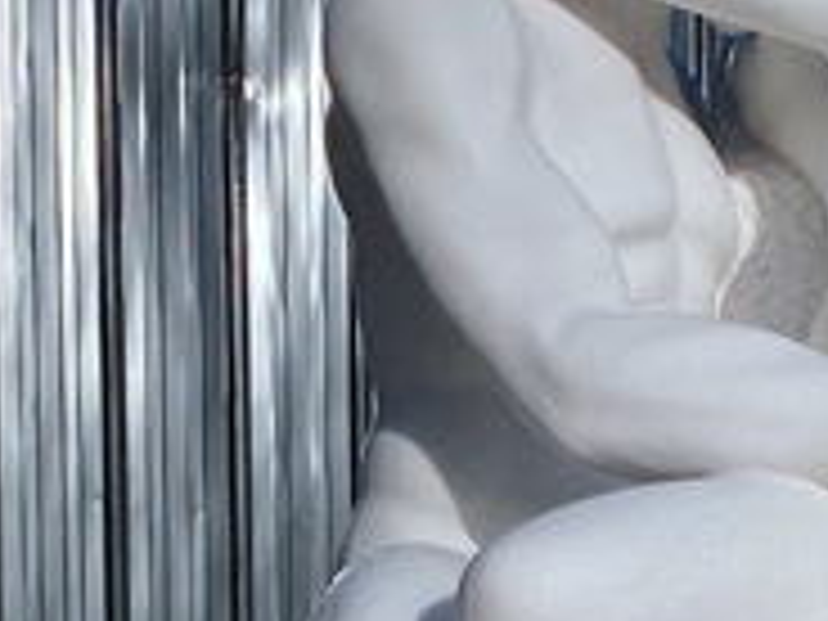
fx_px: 2703
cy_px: 878
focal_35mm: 113
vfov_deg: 12.6
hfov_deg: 17.4
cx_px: 486
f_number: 1.8
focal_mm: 4.25
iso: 32
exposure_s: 1/6061
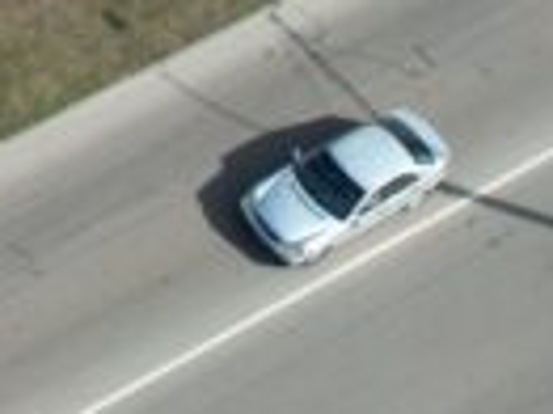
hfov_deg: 10.1
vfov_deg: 8.0
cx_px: -844
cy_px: -720
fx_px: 2649
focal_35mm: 166
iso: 100
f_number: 2.8
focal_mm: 8.38
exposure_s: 1/1000
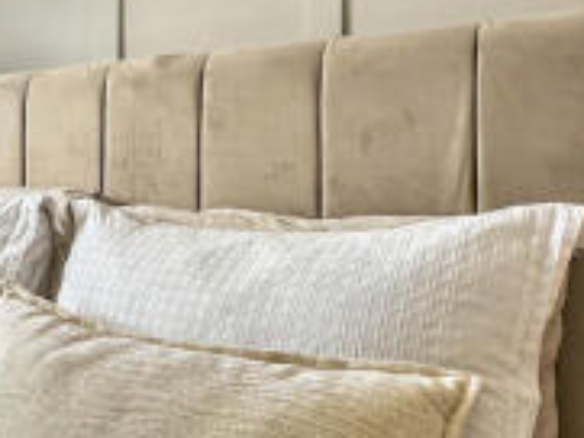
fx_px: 760
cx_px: 173
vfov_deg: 32.2
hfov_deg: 41.2
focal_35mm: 45
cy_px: 192
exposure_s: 1/100
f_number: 2.2
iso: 100
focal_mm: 2.22
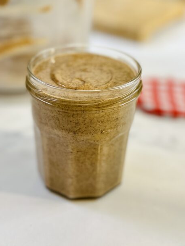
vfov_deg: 56.8
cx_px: 88
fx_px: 228
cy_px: 116
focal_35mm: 32
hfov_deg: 44.2
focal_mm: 6.86
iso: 250
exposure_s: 1/72
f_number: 1.78
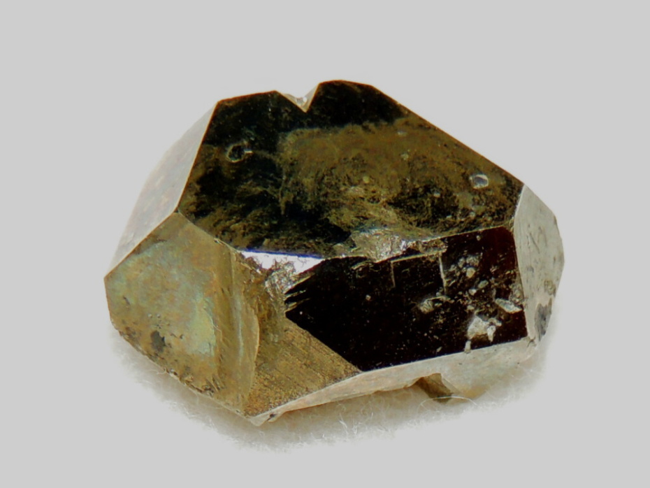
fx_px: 939
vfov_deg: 29.1
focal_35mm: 50
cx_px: 325
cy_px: 244
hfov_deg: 38.2
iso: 110
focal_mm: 8.9
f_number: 3.6
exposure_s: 1/40
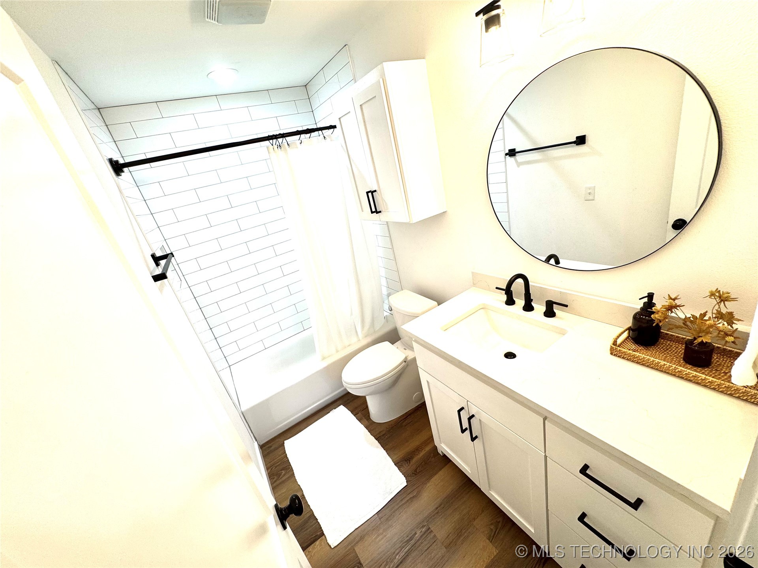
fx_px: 307
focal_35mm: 14
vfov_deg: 85.7
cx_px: 379
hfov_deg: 102.1
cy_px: 284
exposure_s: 1/120
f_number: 2.2
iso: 80
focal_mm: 2.22
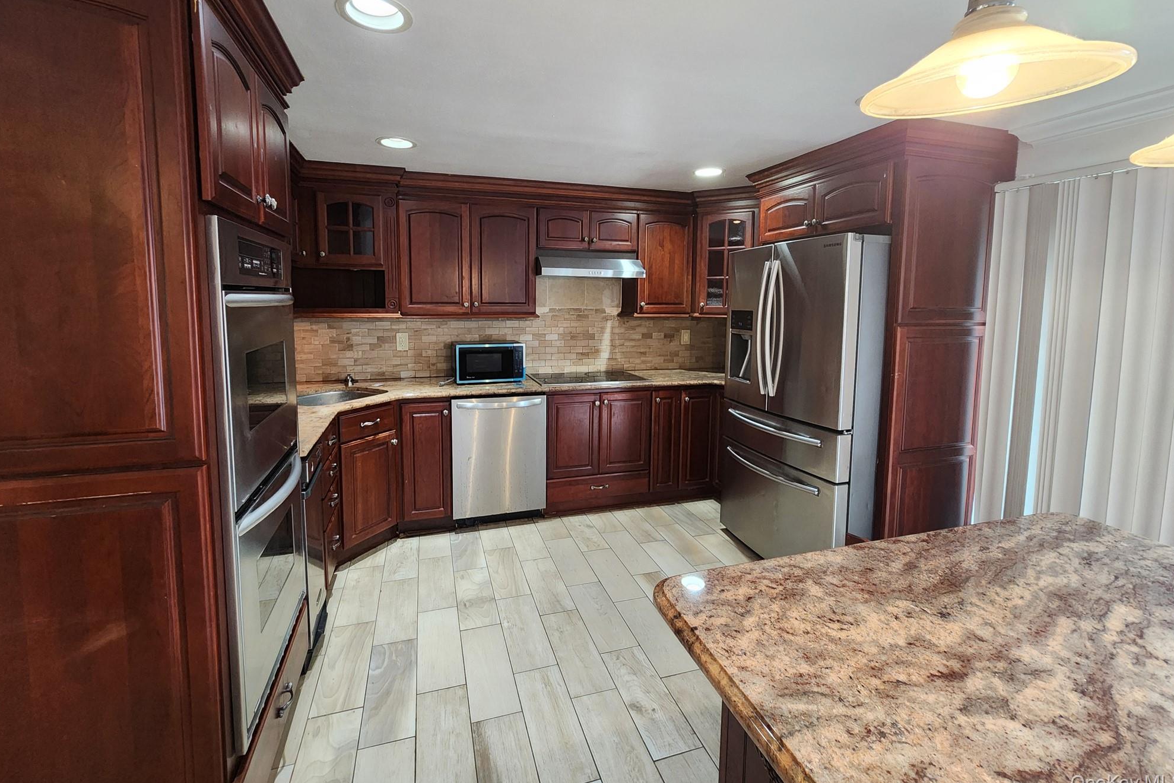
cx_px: 583
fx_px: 457
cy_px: 341
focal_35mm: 14
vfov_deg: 80.8
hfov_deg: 104.2
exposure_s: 1/30
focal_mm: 2.2
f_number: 2.2
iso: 400
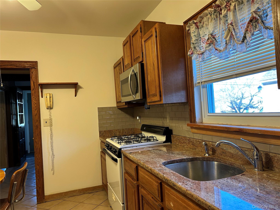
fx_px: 210
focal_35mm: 26
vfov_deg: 53.1
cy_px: 105
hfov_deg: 67.3
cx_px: 140
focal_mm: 5.7
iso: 125
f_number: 1.5
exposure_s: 1/120
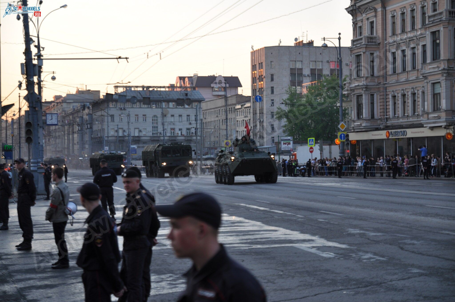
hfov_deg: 27.0
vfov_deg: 18.1
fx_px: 947
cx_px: 228
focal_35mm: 75
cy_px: 151
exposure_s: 1/200
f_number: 2.8
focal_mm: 50
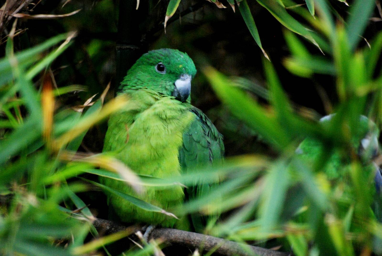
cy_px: 128
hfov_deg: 4.6
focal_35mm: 450
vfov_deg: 3.1
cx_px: 191
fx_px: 4781
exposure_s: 1/160
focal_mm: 300
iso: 1600
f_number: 5.6
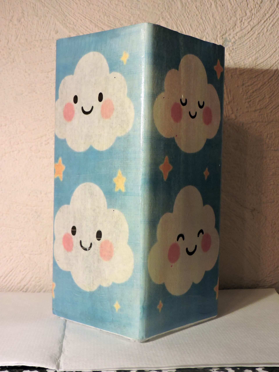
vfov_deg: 38.2
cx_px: 140
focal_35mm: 50
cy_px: 186
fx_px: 537
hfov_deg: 29.1
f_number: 3.6
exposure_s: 1/40
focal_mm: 8.9
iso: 400
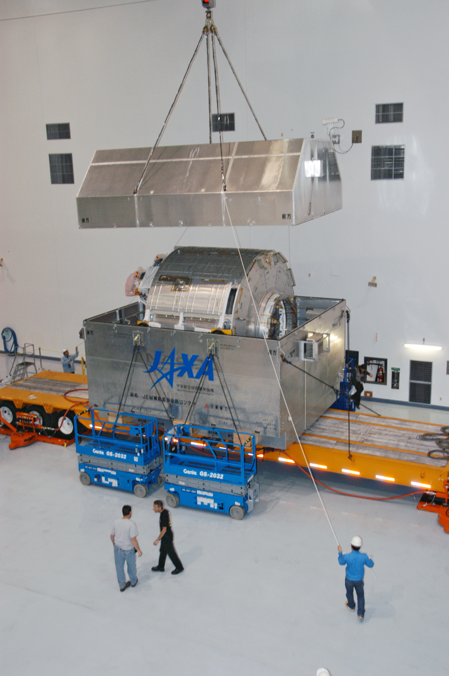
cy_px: 338
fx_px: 675
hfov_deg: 36.8
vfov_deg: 53.2
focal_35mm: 36
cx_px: 224
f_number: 5.6
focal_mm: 24
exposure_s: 1/30
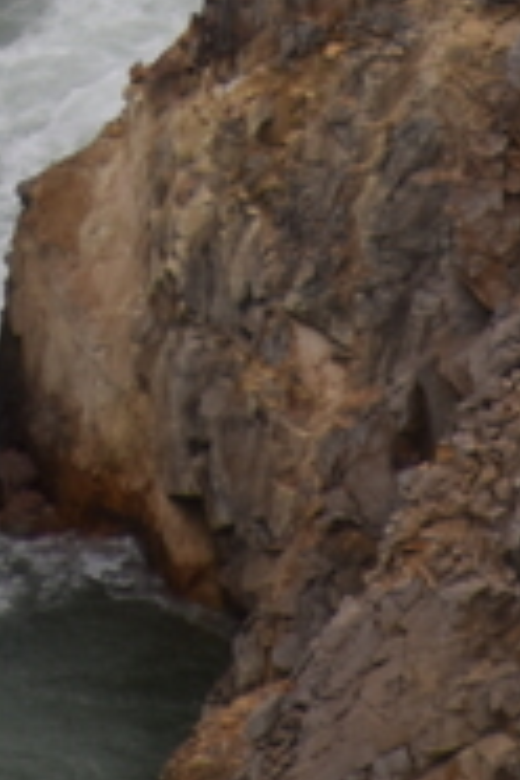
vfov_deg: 1.0
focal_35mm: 2063
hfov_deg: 0.7
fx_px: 44695
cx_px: -310
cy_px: -1032
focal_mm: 300
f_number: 5.6
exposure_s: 1/640
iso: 200
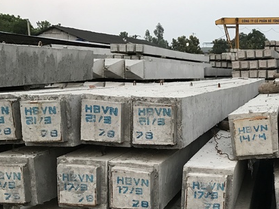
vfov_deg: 26.2
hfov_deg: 33.4
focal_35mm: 55
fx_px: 443
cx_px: 244
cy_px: 155
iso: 40
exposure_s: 1/20
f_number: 1.8
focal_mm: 3.99
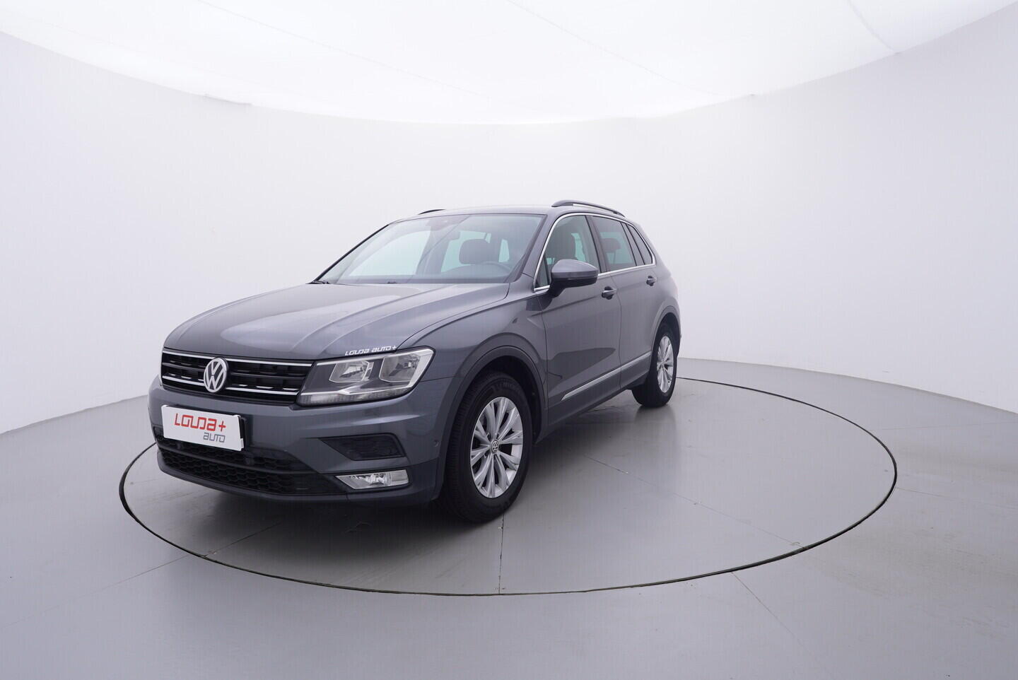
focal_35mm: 22
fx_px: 637
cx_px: 509
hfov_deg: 77.3
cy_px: 340
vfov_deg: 56.2
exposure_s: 1/80
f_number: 5
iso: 200
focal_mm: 15
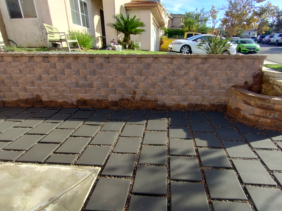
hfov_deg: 84.4
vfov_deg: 68.7
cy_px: 109
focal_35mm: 19
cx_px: 157
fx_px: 155
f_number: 2.2
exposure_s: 1/288
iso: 100
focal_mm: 1.66
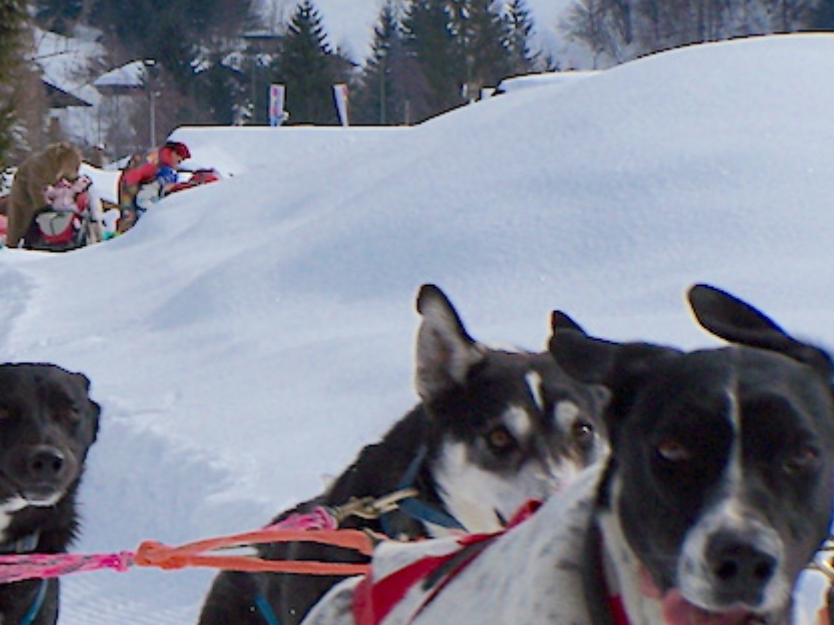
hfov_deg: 6.4
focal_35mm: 308
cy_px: 493
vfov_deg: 4.8
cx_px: -116
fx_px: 7421
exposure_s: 1/800
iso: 80
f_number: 6.3
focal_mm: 21.2
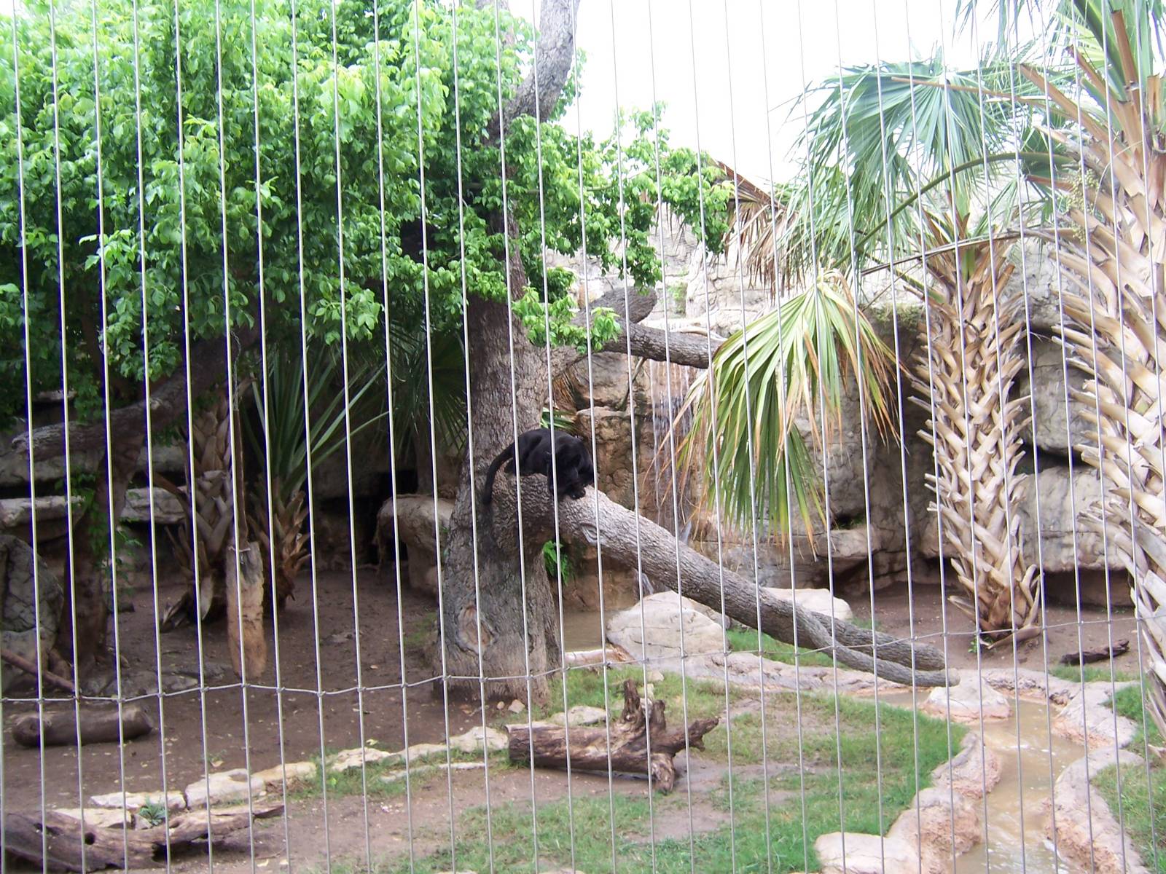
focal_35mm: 33
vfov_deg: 42.9
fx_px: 1112
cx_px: 583
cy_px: 437
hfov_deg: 55.4
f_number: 3.4
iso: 80
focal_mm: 5.5
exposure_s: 1/45
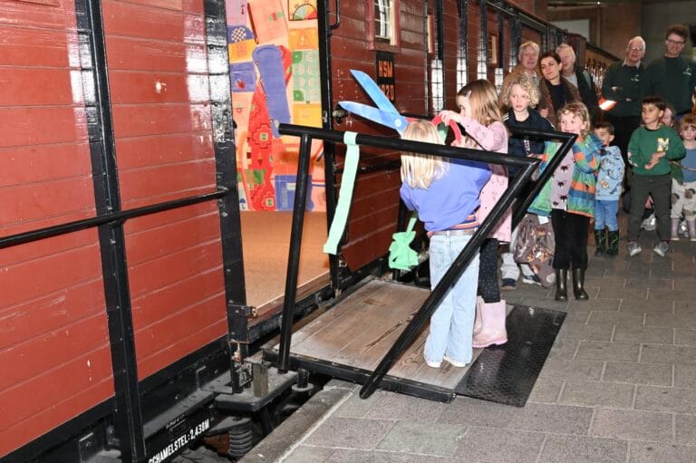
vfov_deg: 42.9
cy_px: 232
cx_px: 348
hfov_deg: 61.1
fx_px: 589
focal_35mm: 30
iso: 1000
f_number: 5.6
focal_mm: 30.5
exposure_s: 1/60
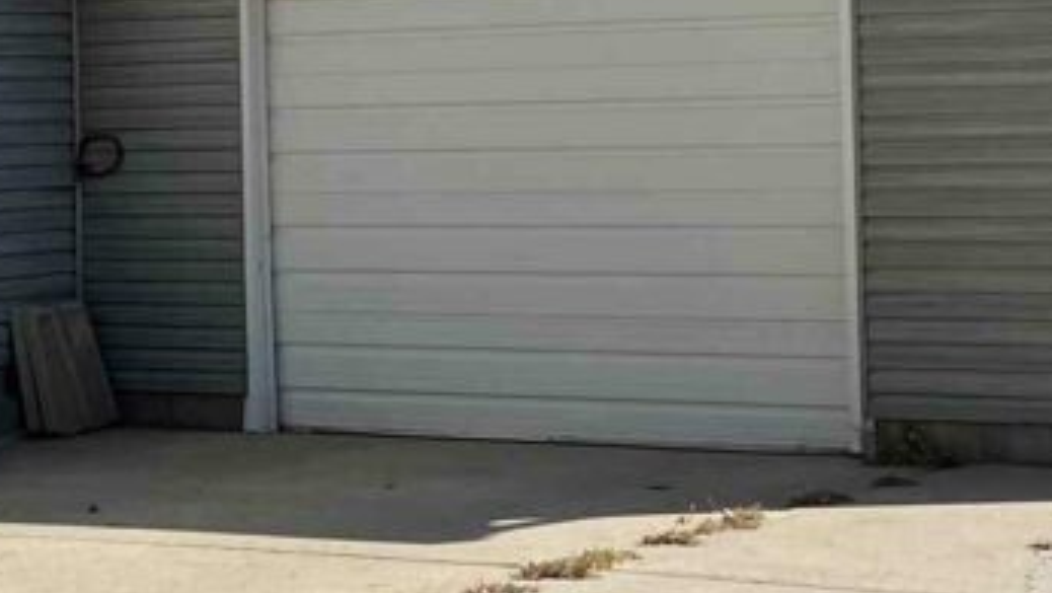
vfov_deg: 9.2
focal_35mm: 131
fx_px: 3656
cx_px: -435
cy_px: 36
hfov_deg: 15.3
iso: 32
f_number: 1.6
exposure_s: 1/3205
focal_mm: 4.2
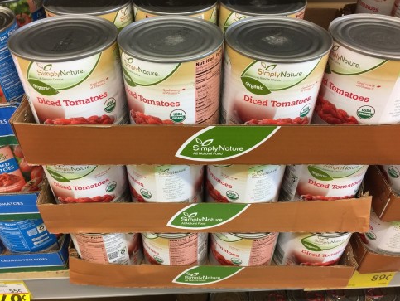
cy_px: 152
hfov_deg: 59.9
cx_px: 197
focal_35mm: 30
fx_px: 347
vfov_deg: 46.9
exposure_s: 1/15
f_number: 2.2
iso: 50
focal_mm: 4.15
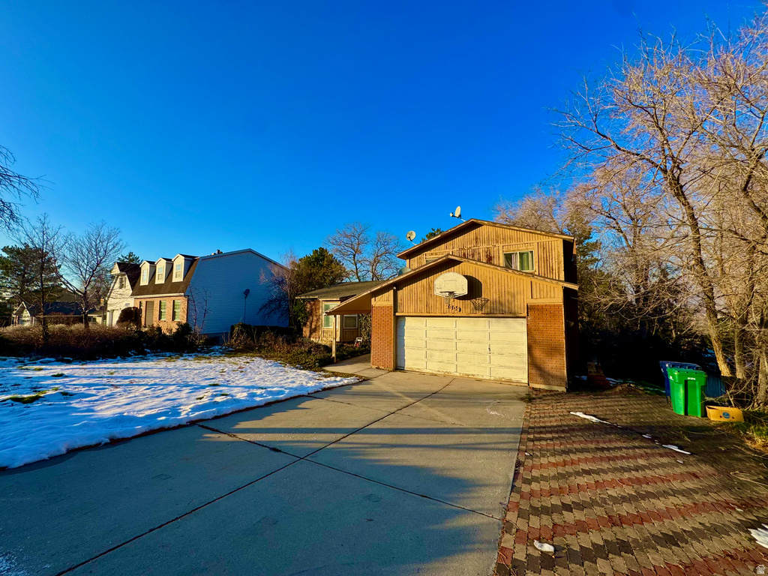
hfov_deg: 102.1
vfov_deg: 85.7
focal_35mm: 14
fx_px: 311
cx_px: 384
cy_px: 288
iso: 40
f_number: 2.2
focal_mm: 2.22
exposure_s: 1/1323
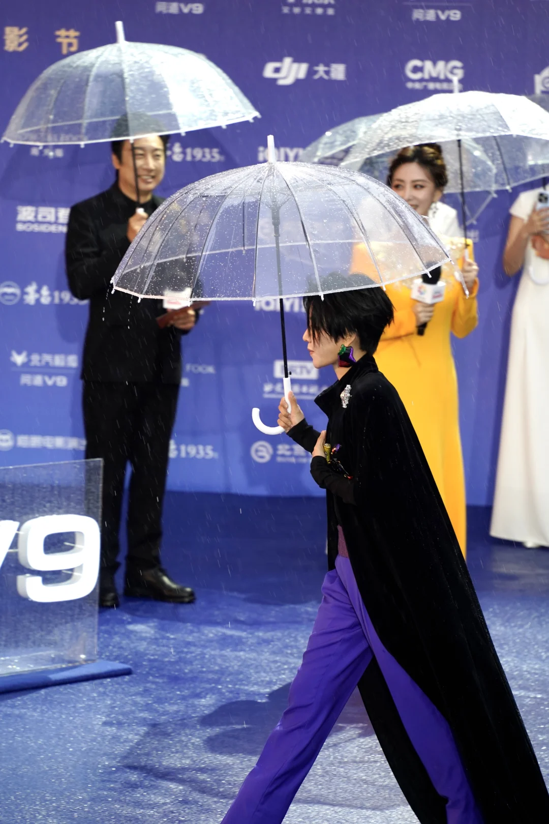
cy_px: 412
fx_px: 4575
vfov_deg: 10.3
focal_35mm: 200
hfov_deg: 6.9
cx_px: 274
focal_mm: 200
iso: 800
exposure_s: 1/250
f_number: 5.6
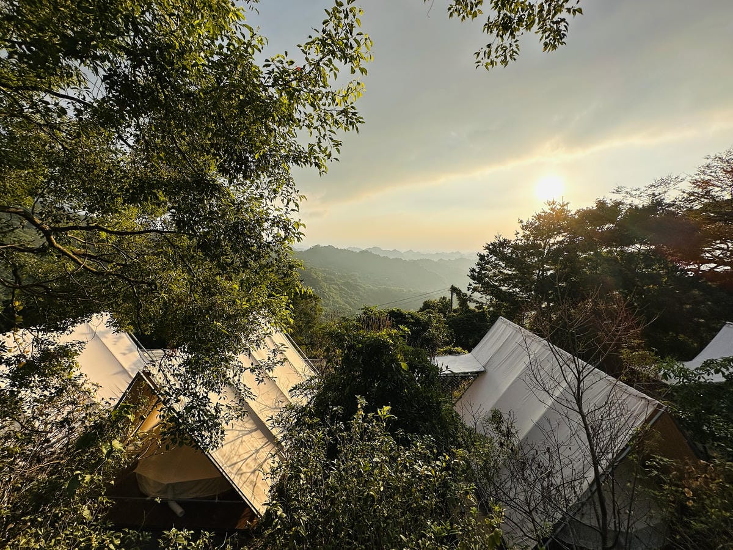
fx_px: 296
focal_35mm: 14
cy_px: 275
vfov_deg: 85.7
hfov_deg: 102.1
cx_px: 366
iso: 50
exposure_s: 1/2681
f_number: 2.2
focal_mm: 2.22
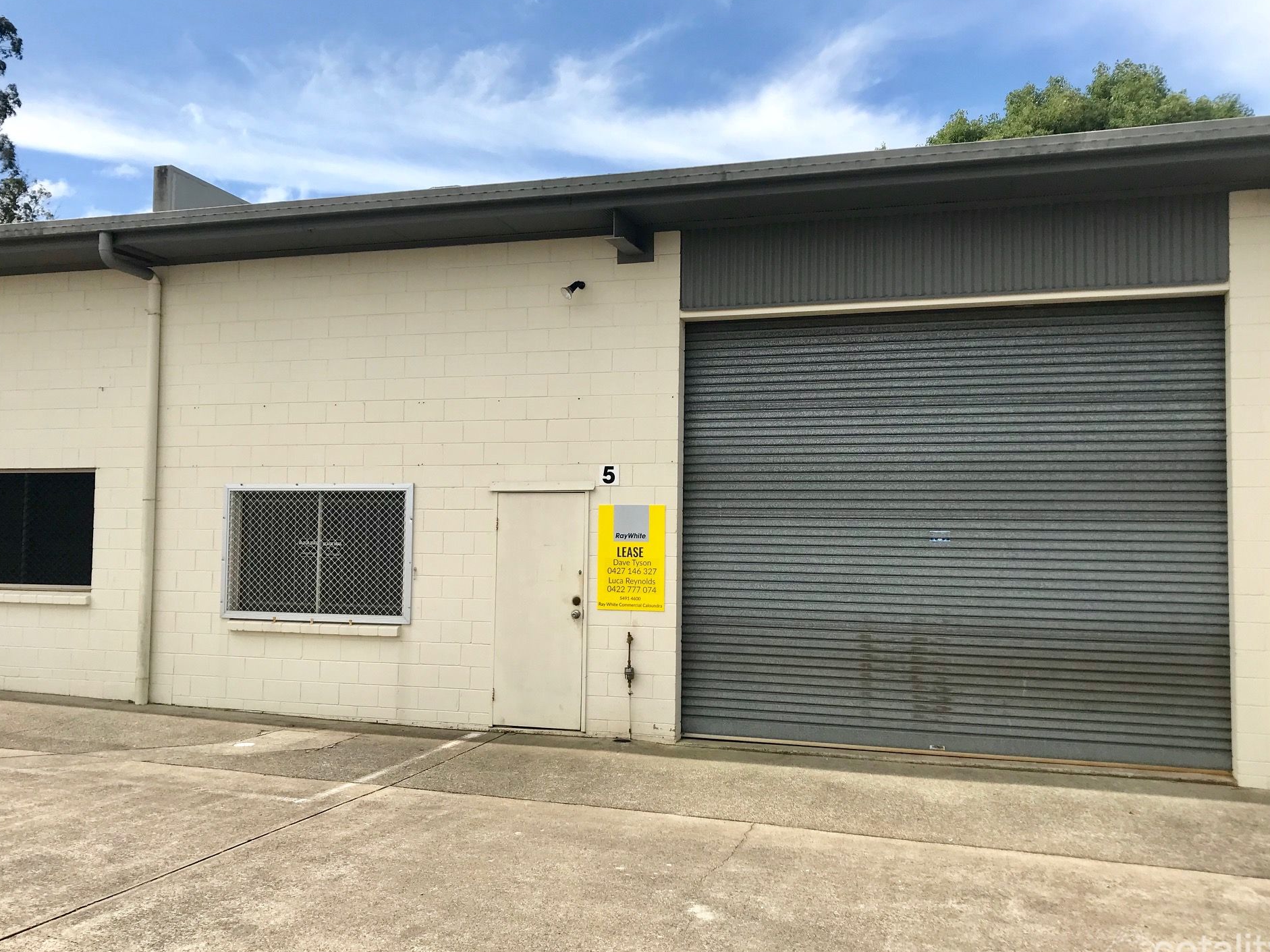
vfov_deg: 46.8
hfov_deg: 60.0
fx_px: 1101
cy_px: 501
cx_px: 653
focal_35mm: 30
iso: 20
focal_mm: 3.99
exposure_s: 1/2519
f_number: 1.8
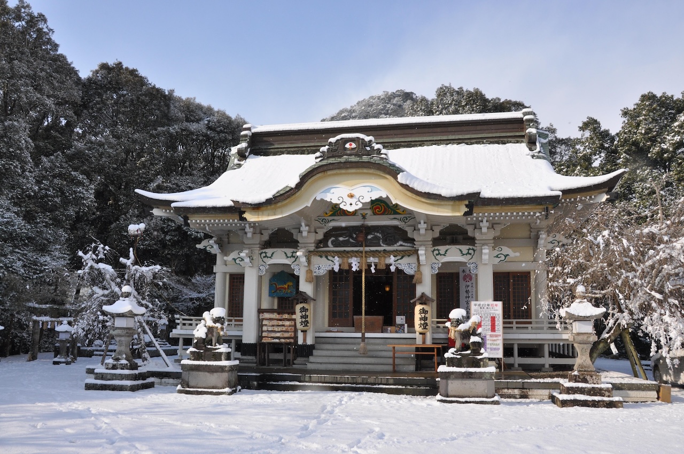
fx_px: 569
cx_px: 342
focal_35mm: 30
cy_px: 227
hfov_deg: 62.0
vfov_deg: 43.5
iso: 640
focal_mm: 20
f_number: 13
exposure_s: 1/640
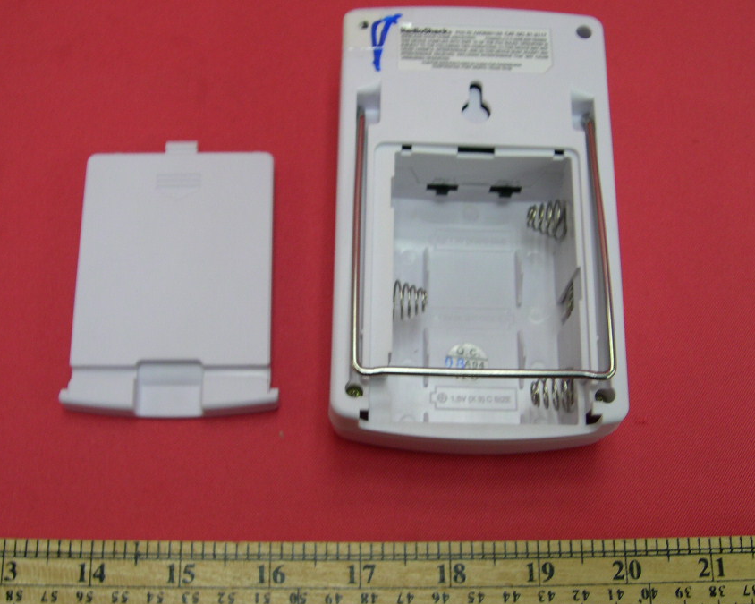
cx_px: 360
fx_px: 1005
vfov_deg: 33.4
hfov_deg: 41.1
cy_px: 301
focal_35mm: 45
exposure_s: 1/18.9
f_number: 2.8
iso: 100
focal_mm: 8
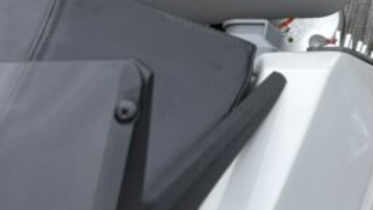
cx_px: 621
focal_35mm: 112
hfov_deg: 16.7
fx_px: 1108
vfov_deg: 9.5
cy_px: -308
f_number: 1.6
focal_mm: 5.96
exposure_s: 1/1567
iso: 50
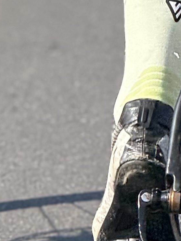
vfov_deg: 3.0
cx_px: -73
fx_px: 4540
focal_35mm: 651
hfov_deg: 2.3
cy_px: 244
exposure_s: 1/1004
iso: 64
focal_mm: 15.66
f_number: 2.8
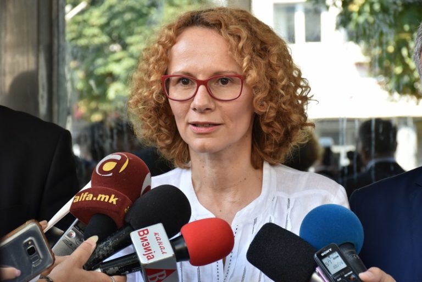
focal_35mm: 120
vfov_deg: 11.4
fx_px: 1407
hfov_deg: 17.1
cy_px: 141
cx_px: 211
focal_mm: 80
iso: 640
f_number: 7.1
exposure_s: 1/160
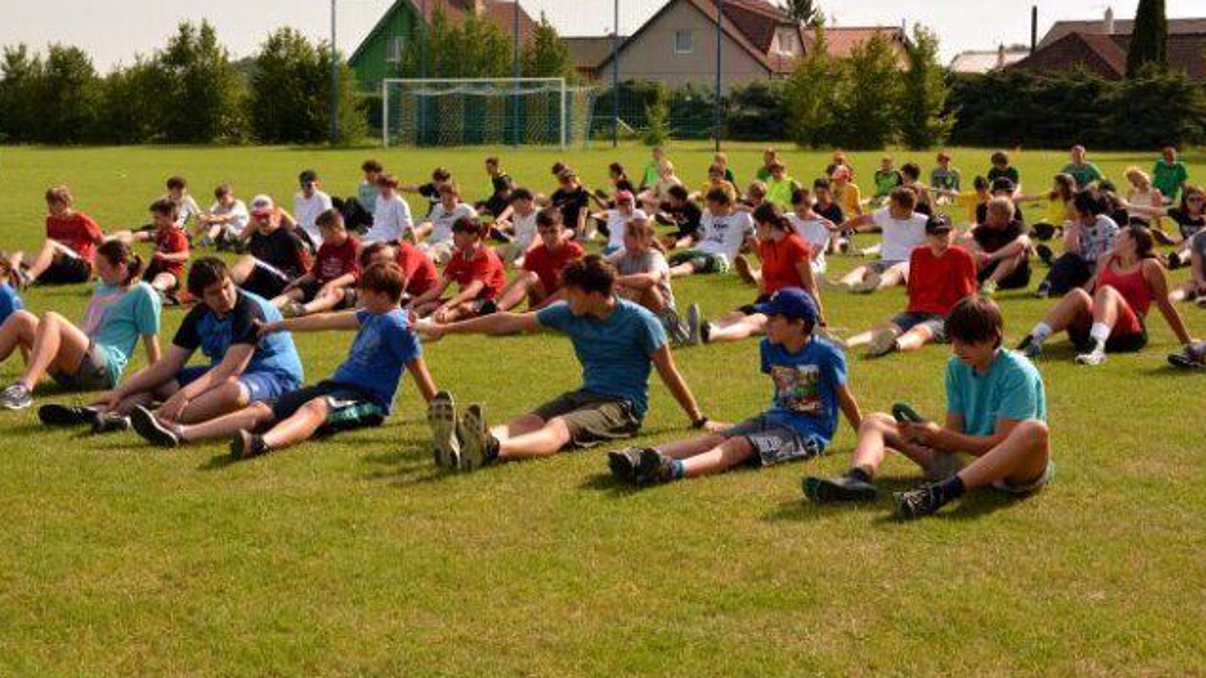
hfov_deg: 36.6
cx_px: 539
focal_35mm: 57
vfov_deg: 21.0
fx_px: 1823
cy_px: 197
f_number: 7.1
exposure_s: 1/1000
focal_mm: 30
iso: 400
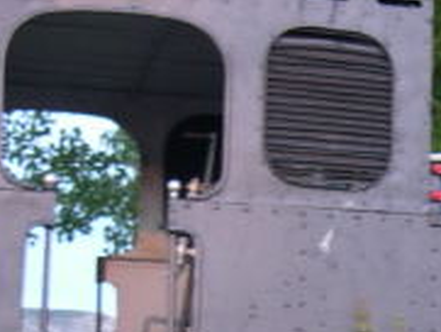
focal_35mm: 134
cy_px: 386
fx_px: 1708
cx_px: 541
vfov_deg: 10.9
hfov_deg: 14.2
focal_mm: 8
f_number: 2.8
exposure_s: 1/1.7
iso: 100
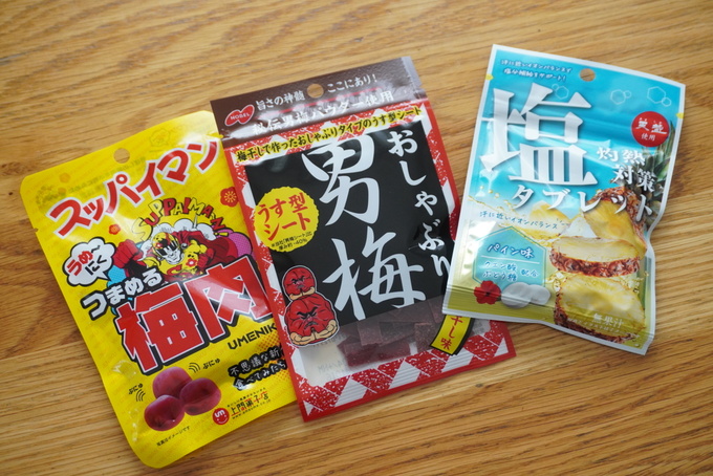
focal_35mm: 46
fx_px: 921
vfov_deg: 29.0
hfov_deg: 42.3
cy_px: 238
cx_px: 356
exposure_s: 1/50
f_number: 5.6
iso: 1600
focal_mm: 31
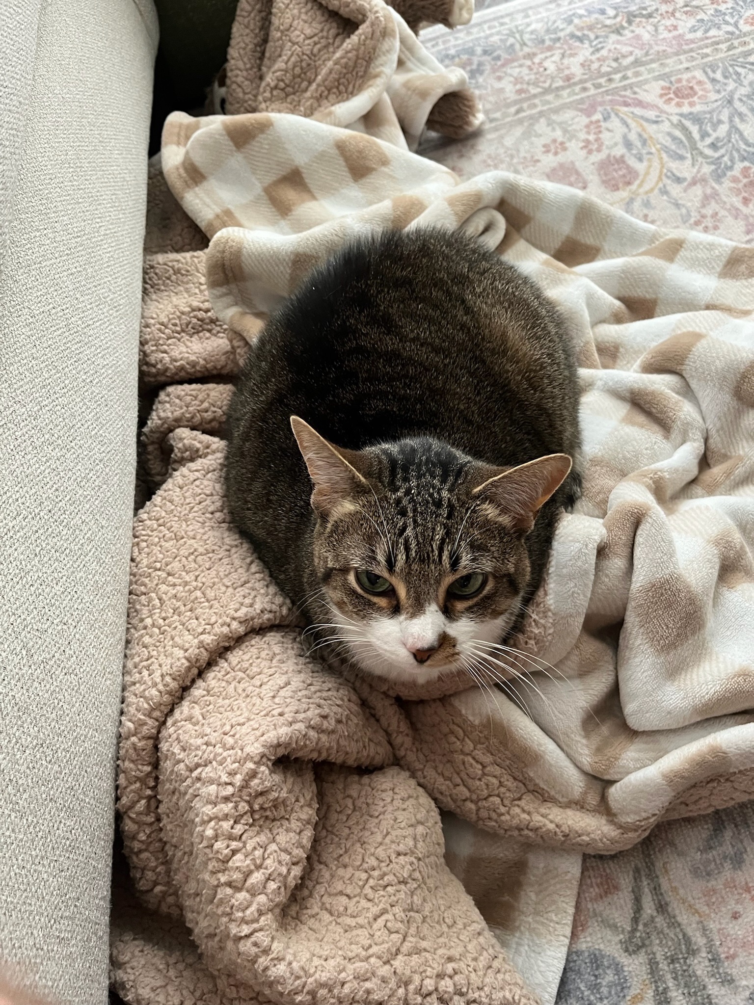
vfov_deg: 67.3
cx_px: 377
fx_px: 755
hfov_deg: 53.1
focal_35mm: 26
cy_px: 502
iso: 320
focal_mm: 5.1
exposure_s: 1/60
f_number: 1.6
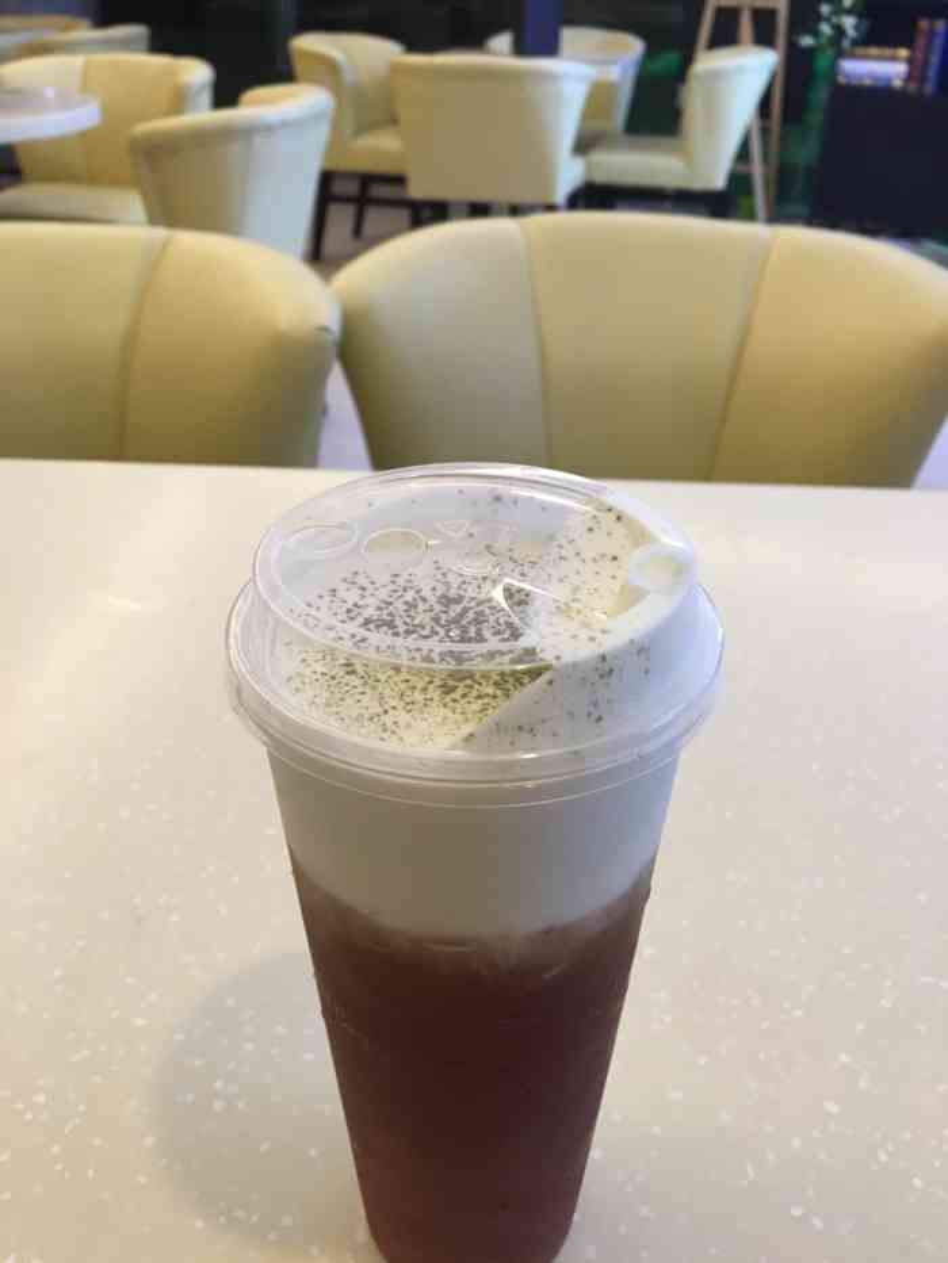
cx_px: 474
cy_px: 632
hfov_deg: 48.2
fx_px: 1059
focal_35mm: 29
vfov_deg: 61.7
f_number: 2.2
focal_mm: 4.15
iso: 125
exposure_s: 1/33
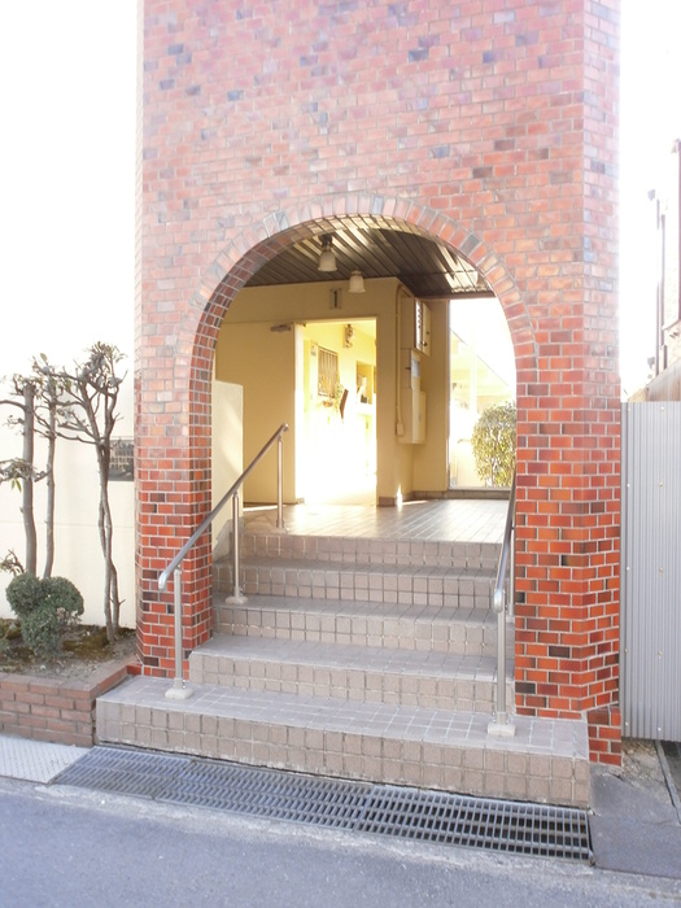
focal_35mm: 27
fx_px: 708
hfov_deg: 51.4
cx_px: 340
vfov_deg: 65.3
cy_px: 454
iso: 100
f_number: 2.9
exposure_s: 1/80
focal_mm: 4.8
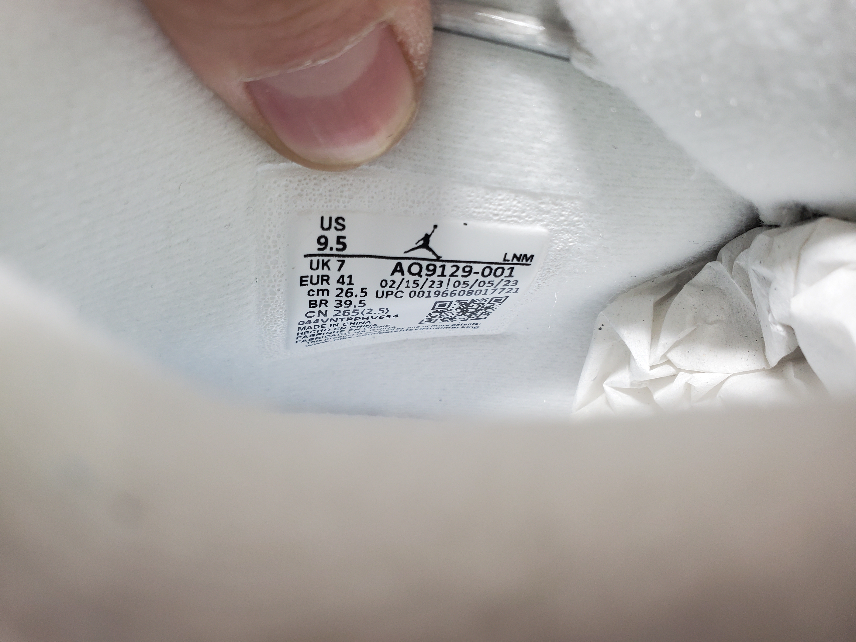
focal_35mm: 26
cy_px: 321
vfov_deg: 53.1
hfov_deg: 67.3
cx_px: 428
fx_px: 643
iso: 125
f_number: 2.4
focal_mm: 4.3
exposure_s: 1/100
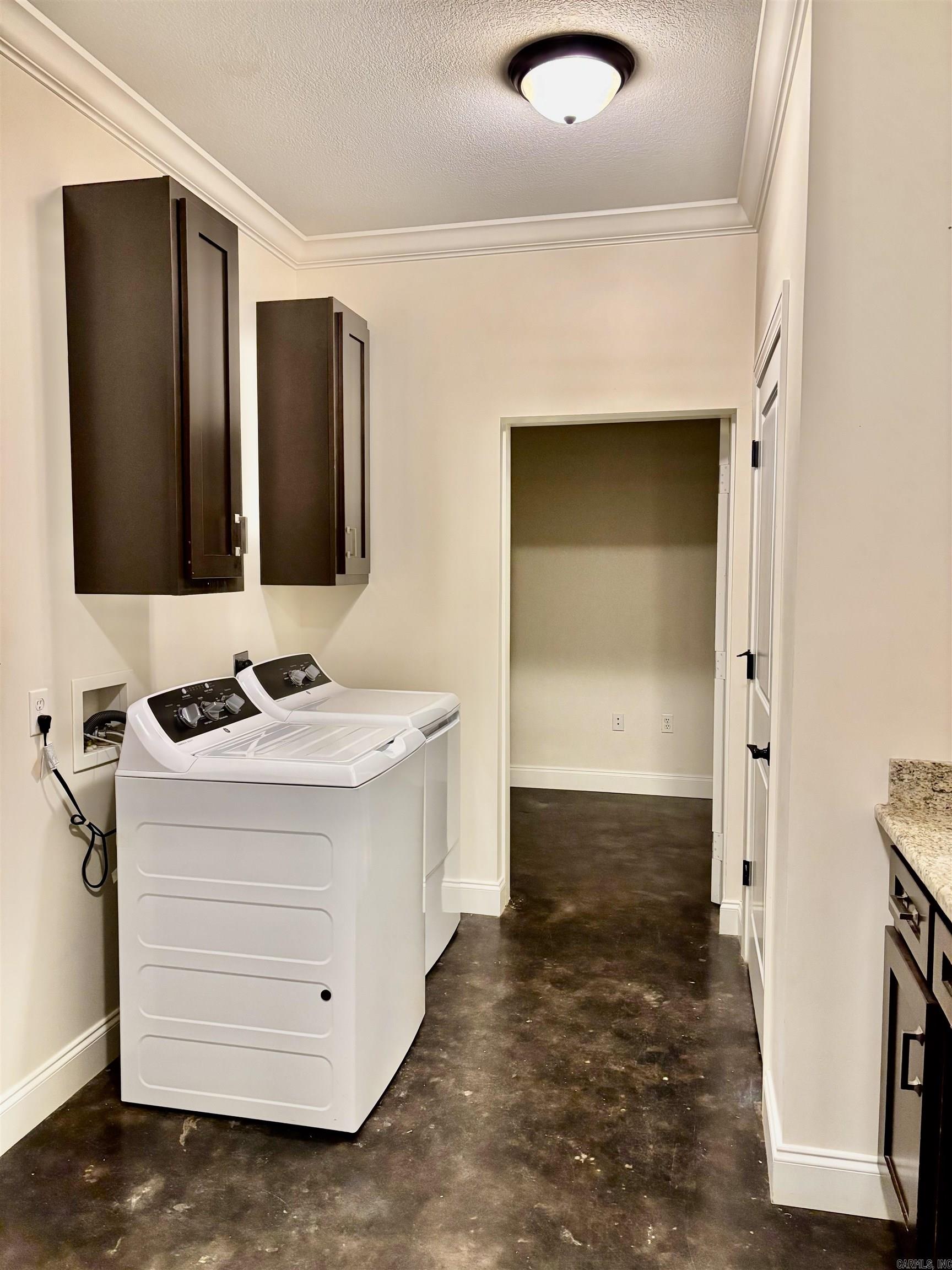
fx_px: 953
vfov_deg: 67.3
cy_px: 635
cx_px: 476
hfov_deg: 53.1
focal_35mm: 26
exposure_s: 1/60
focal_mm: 5.96
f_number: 1.6
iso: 320
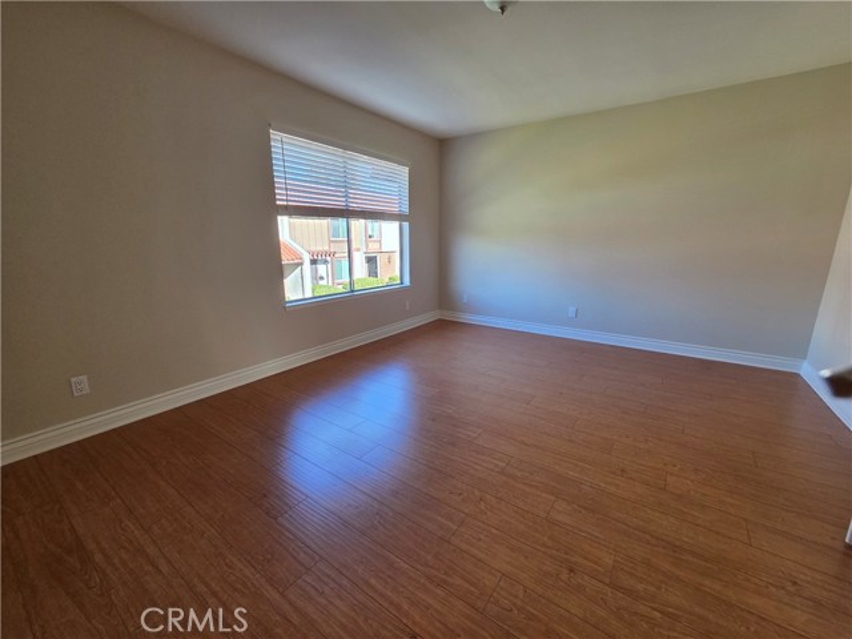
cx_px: 426
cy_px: 320
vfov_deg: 89.9
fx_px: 320
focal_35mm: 13
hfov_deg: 106.2
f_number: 2.2
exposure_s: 1/120
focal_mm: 2.2
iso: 125
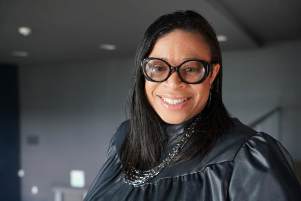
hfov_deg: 45.7
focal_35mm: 43
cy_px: 100
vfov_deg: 31.4
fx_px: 357
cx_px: 150
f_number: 4
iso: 1600
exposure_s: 1/160
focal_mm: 42.7
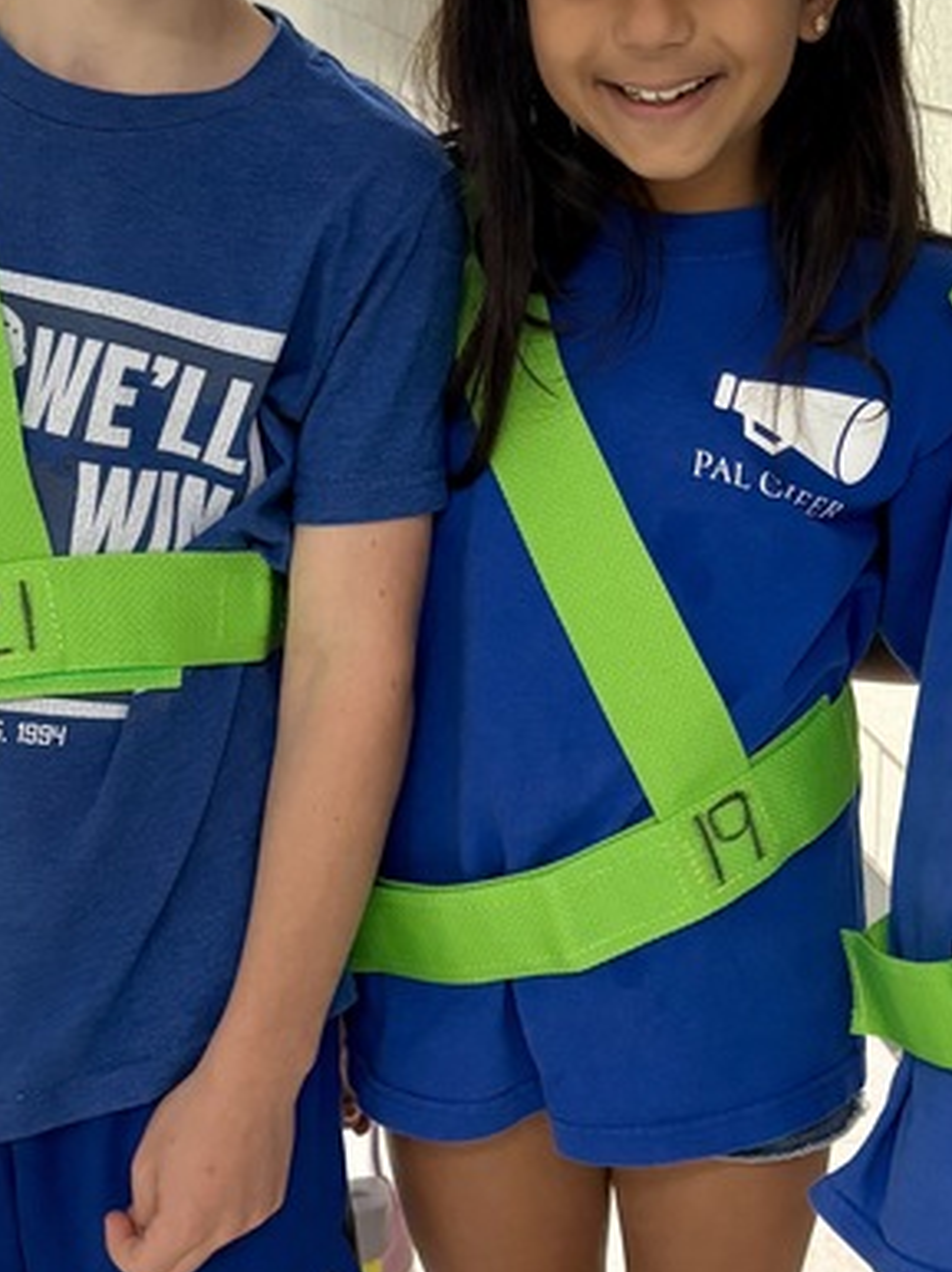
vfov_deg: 28.0
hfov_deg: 21.1
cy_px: 448
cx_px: 702
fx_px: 2533
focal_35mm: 69
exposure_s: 1/60
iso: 320
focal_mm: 5.96
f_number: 1.6
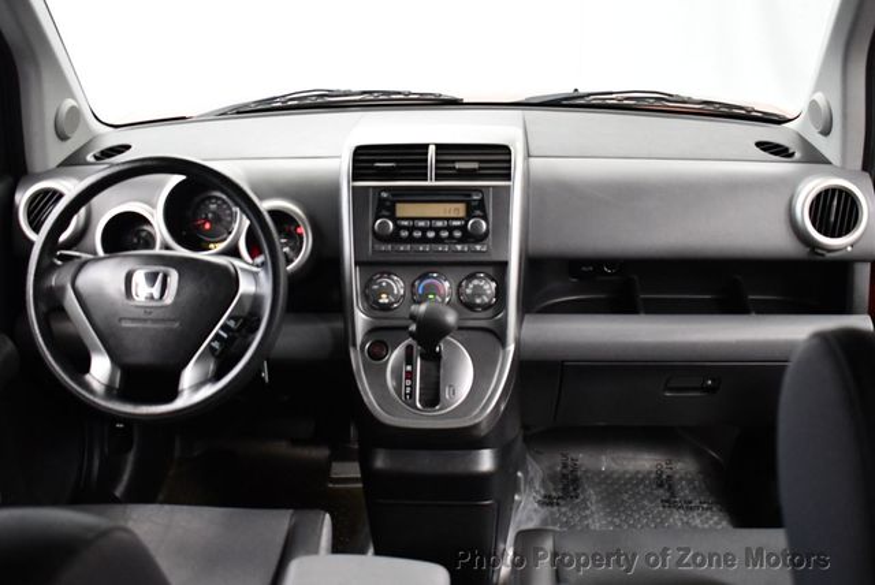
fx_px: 876
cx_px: 438
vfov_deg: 36.9
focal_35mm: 36
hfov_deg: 53.1
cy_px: 292
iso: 3200
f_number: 3.5
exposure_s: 1/80
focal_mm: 18
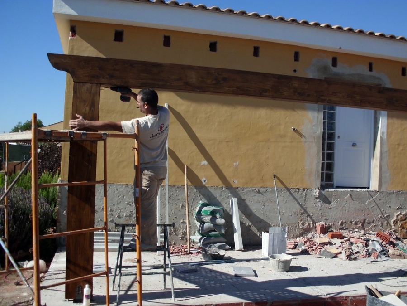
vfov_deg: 39.7
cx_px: 204
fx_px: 423
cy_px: 153
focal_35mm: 36
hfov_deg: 51.4
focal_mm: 6.3
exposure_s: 1/250
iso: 64
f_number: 7.3
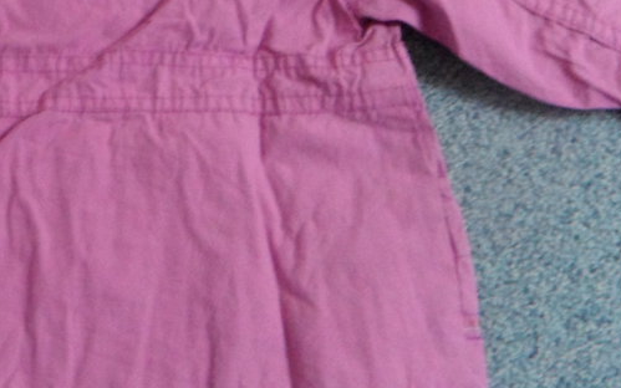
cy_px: -75
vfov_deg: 18.2
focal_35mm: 68
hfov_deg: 29.1
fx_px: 1151
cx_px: 72
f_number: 2.9
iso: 400
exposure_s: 1/30
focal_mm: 4.1
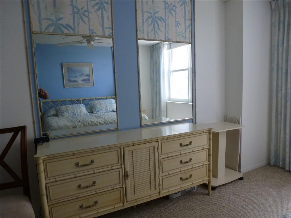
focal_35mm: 24
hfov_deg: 71.6
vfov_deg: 56.8
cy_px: 109
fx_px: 202
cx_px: 146
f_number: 3.3
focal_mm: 4.3
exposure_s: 1/60
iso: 250
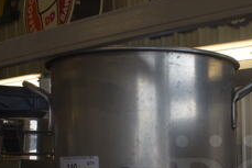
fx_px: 504
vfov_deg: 18.2
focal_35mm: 72
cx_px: 250
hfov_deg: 26.6
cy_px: 186
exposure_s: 1/250
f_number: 6.3
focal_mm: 18
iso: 200
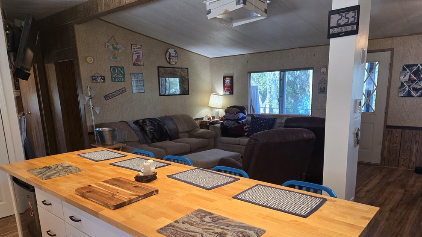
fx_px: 291
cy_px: 148
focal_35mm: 26
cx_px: 214
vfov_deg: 44.0
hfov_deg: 71.9
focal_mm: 5.4
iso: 125
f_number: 1.8
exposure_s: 1/120
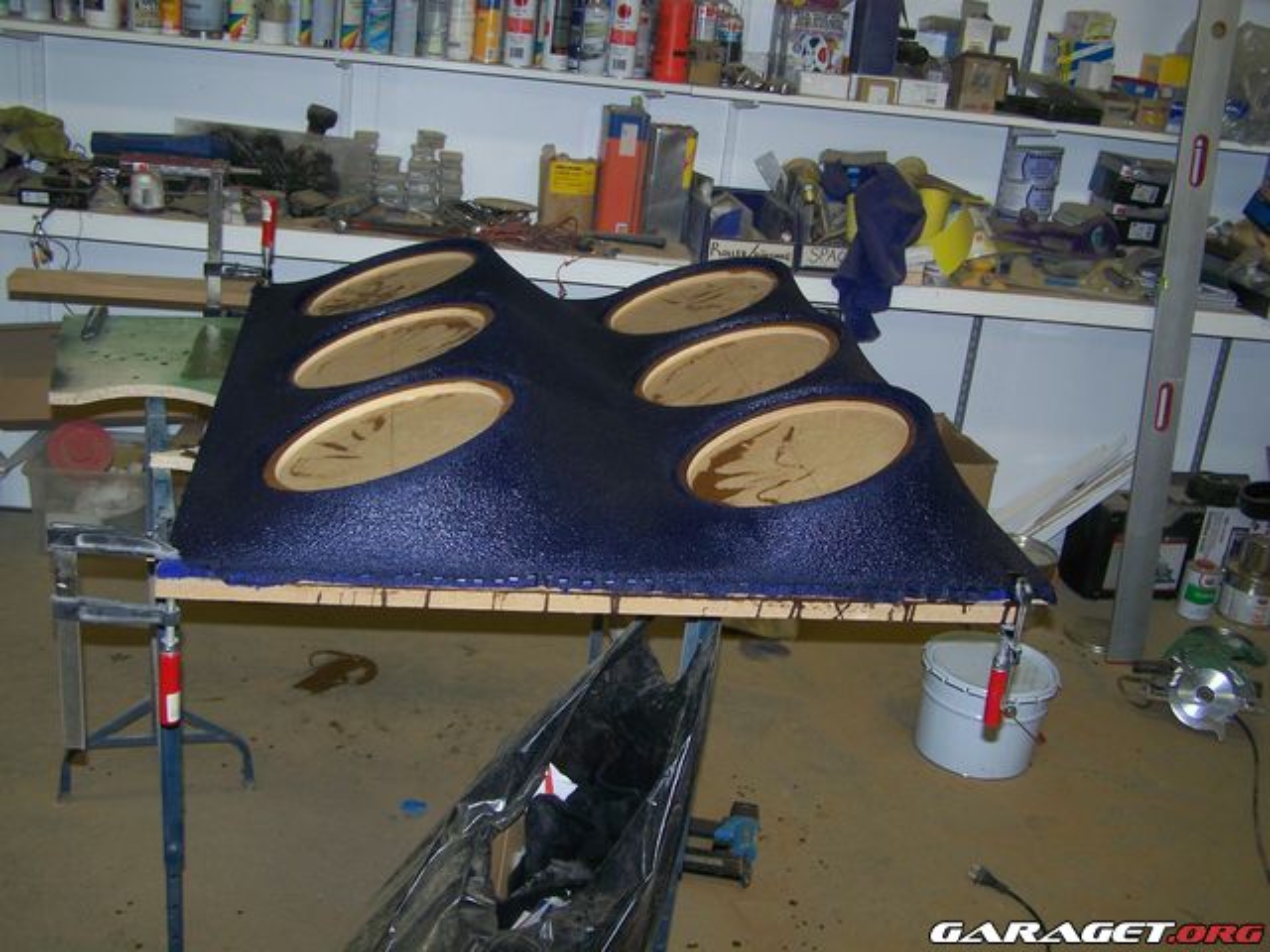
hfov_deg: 49.0
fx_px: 1394
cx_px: 635
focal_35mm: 38
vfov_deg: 37.7
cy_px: 476
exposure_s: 1/60
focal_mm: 6.3
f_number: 2.8
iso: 80
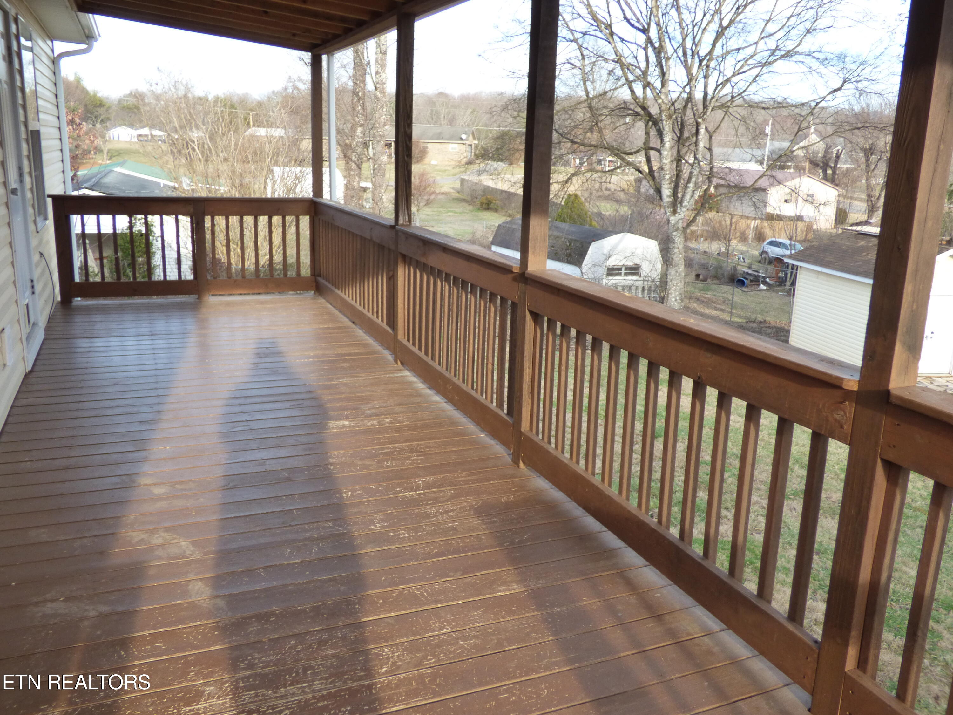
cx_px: 476
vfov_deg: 48.2
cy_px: 358
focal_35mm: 29
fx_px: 798
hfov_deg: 61.7
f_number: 3.2
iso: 160
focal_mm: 5.04
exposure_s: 1/160
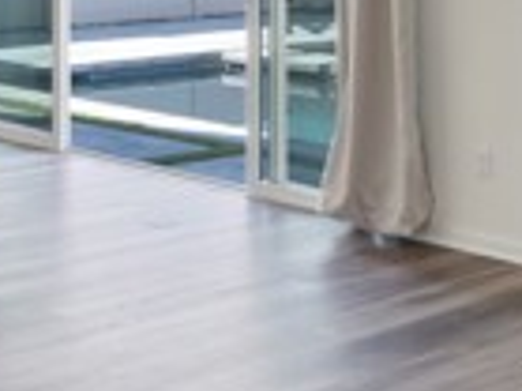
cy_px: -107
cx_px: 244
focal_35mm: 84
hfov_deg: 23.3
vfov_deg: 16.6
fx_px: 1266
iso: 40
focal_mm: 19
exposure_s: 8
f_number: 22
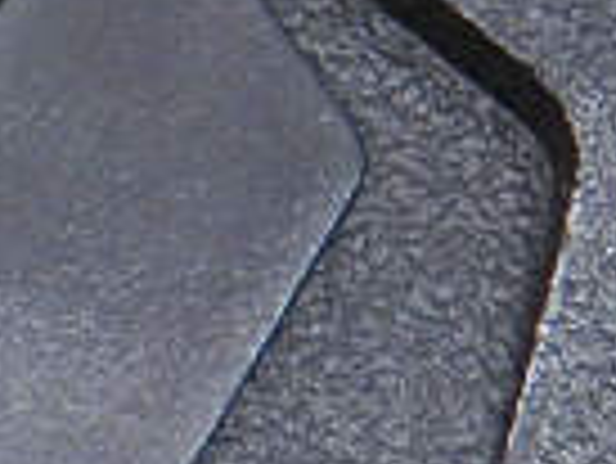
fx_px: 11969
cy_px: 469
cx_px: -1120
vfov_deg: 2.2
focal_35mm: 672
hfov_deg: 2.9
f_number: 5
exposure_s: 1/40
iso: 200
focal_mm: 20.6
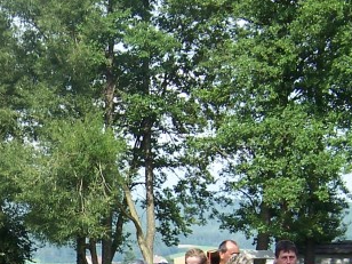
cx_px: 21
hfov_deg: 17.7
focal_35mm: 109
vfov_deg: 13.3
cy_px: 289
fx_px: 1108
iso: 80
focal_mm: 6.7
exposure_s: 1/350
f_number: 4
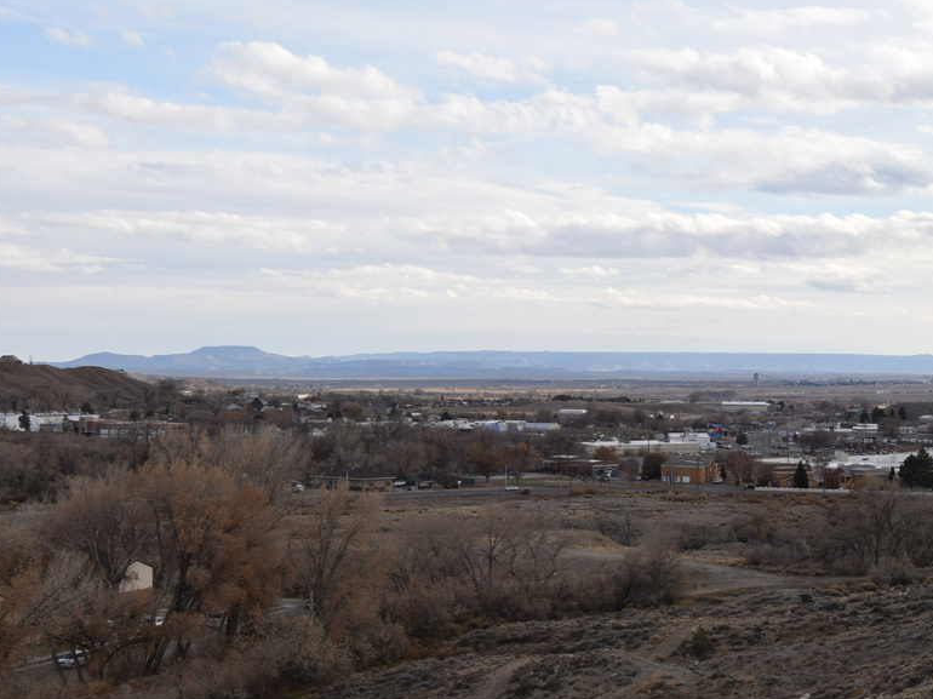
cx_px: 593
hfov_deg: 26.6
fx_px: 1967
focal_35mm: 73
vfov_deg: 20.2
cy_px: 353
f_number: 8
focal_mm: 38
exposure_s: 1/200
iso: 100
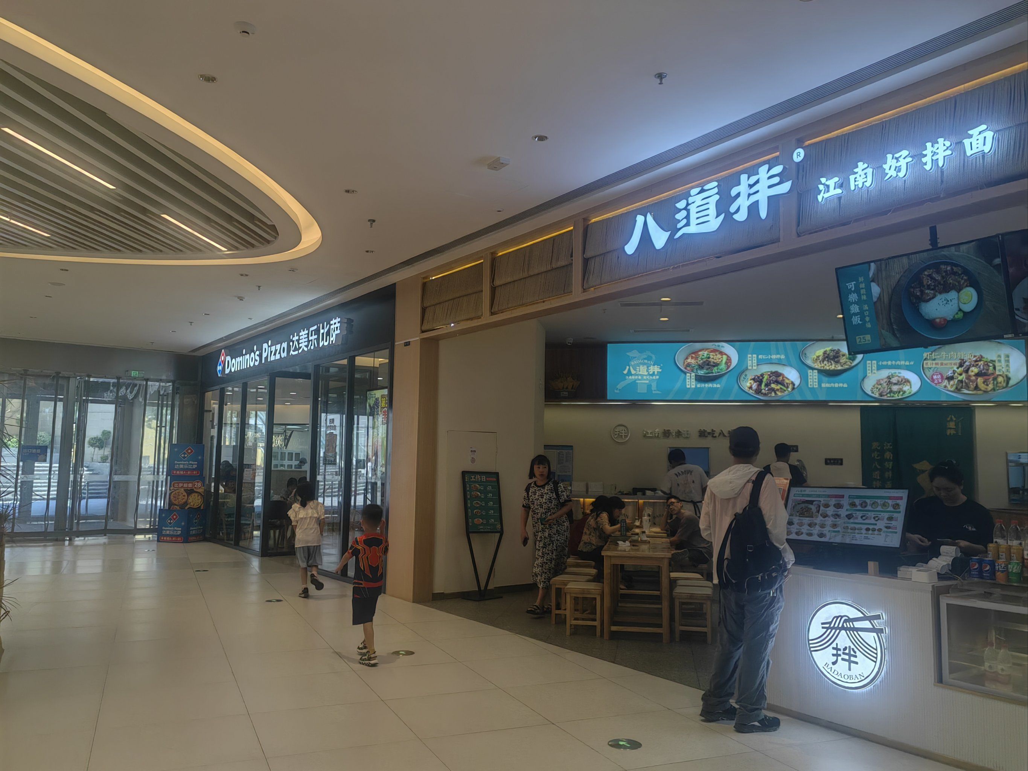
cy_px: 386
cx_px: 514
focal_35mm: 27
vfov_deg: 51.4
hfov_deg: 65.3
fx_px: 802
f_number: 1.8
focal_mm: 5.53
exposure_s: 1/526
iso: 50
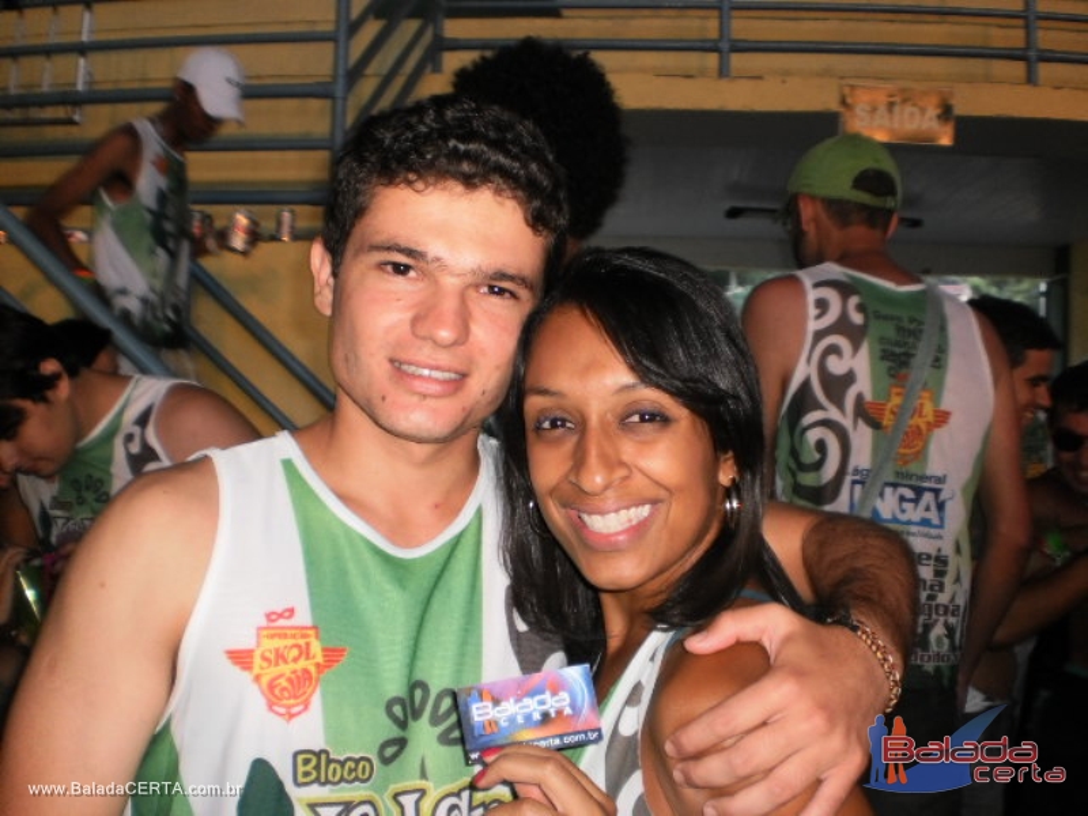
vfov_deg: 39.7
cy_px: 408
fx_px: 1131
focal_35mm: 36
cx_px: 544
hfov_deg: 51.4
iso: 125
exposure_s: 1/30
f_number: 3.1
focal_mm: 6.3
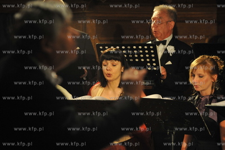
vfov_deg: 7.2
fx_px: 1186
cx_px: 112
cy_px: 75
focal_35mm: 190
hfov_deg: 10.8
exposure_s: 1/160
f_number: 5
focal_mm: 190
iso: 3200
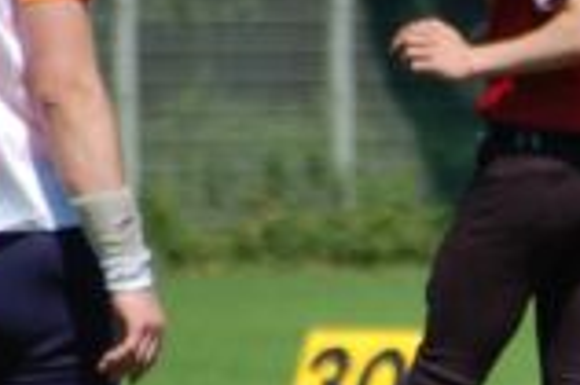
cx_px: 659
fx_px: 20729
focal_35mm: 1288
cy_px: 418
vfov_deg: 1.1
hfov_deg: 1.6
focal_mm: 300
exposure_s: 1/1000
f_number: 5.6
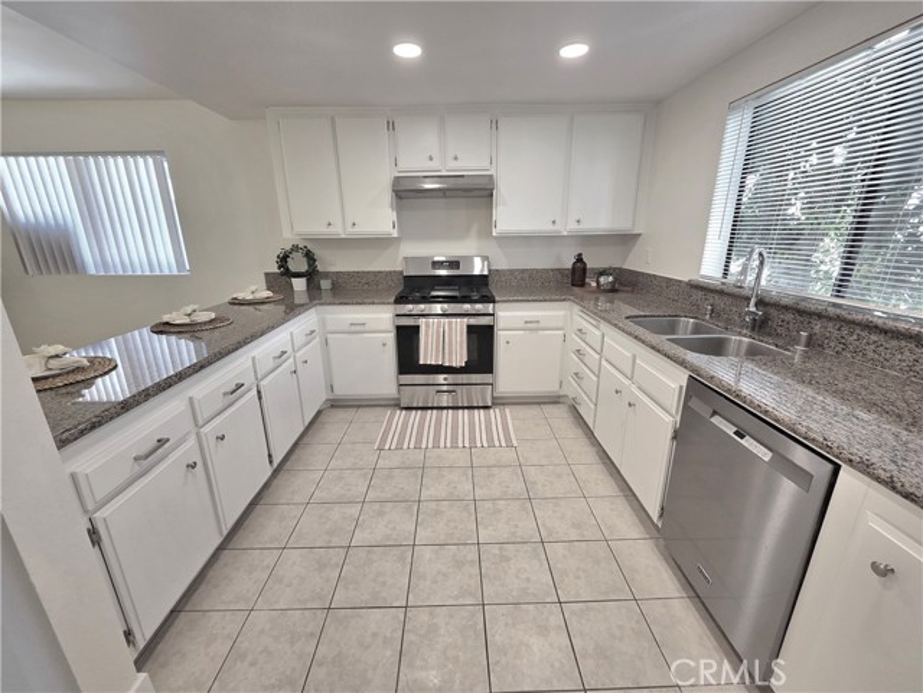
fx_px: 347
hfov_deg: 106.2
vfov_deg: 89.9
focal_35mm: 13
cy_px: 346
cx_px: 462
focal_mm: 2.2
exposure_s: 1/120
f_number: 2.2
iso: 125
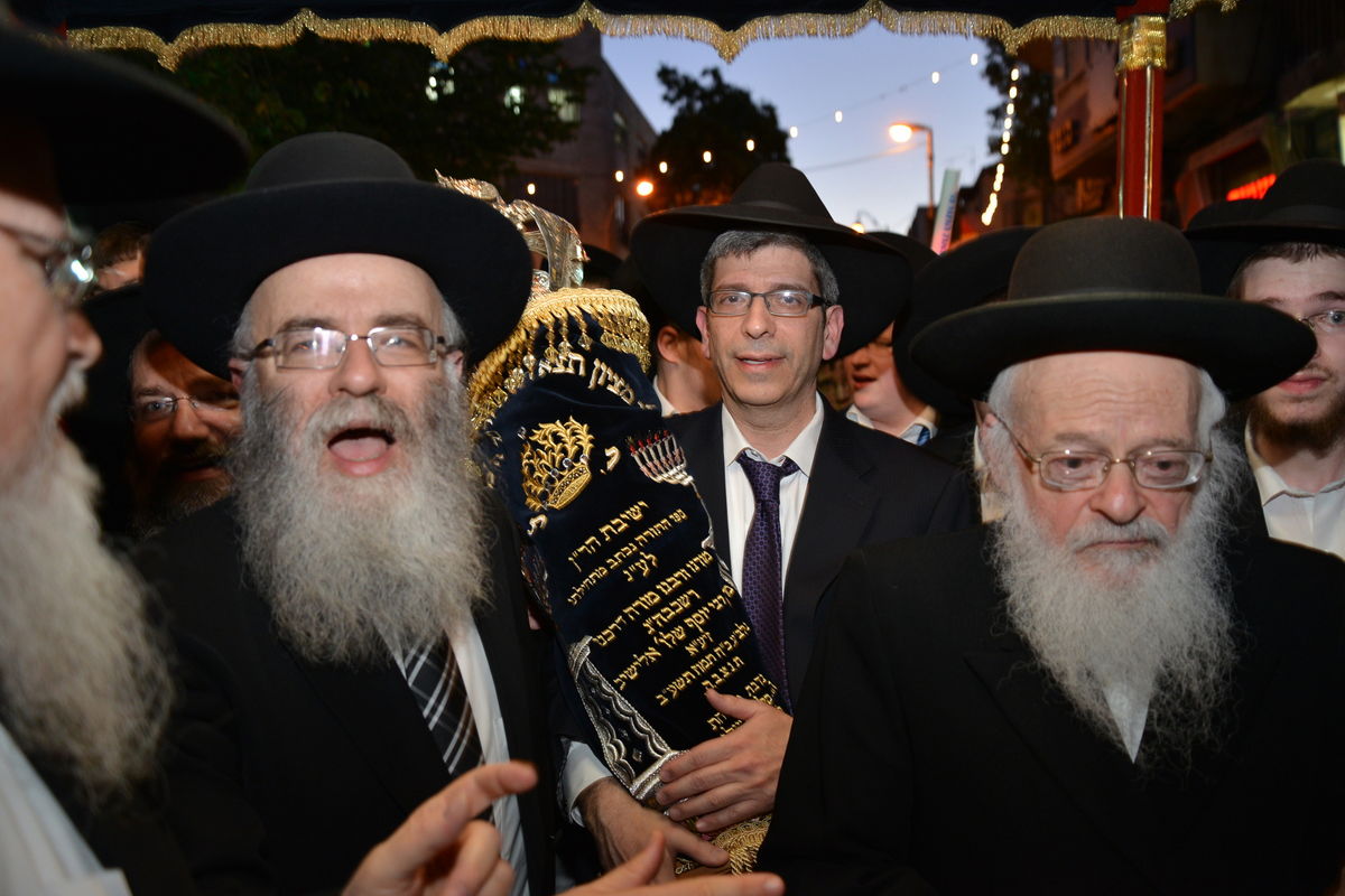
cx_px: 672
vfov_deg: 41.1
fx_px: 1195
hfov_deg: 58.7
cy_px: 448
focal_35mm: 32
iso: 1000
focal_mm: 32
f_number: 4
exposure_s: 1/80
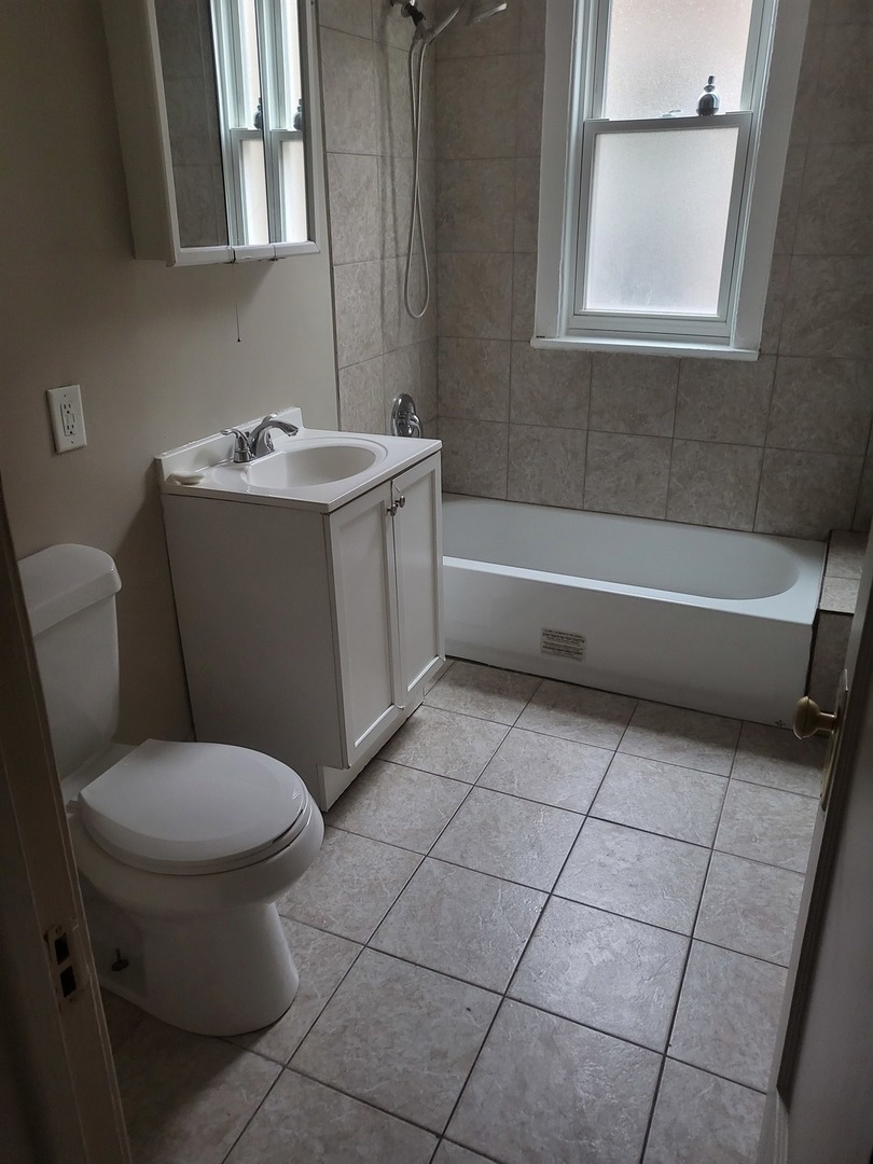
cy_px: 582
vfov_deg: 67.3
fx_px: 874
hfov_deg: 53.1
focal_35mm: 26
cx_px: 436
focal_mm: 4.25
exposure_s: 1/40
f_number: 1.8
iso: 500
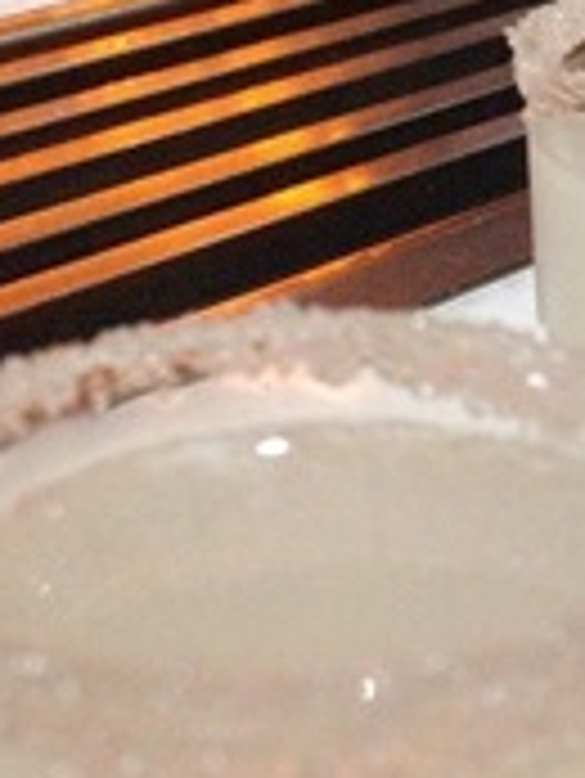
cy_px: 774
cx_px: 587
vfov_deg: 18.9
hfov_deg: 14.4
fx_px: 2273
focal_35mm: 101
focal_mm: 4.28
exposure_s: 1/15
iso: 400
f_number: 2.4
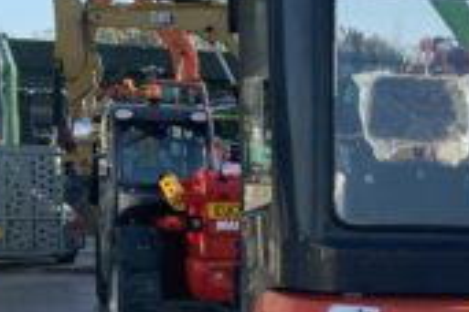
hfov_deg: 17.0
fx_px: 1472
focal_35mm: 113
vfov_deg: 11.9
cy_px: 337
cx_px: 617
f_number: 1.8
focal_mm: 3
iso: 16
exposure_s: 1/978
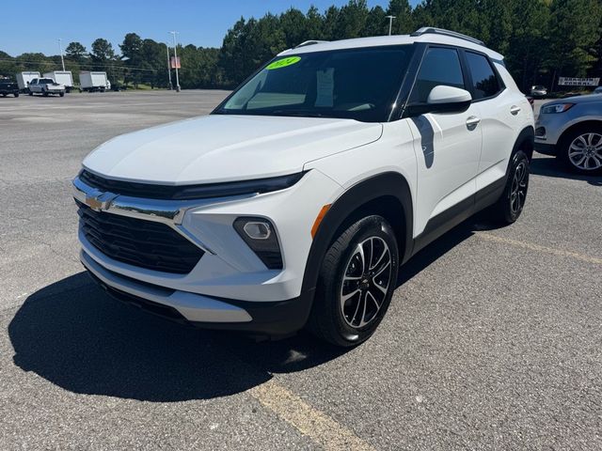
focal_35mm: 24
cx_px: 301
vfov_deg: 56.8
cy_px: 226
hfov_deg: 71.6
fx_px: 417
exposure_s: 1/7092
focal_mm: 6.76
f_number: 1.78
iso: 80
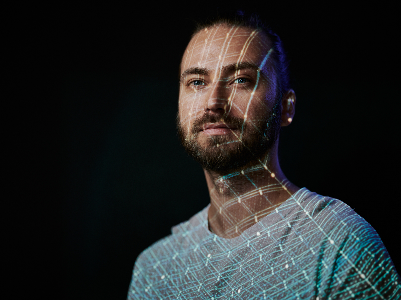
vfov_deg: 17.0
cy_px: 150
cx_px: 200
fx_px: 1008
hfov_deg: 22.5
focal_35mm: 87
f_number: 2
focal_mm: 110
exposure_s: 1/40
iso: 200
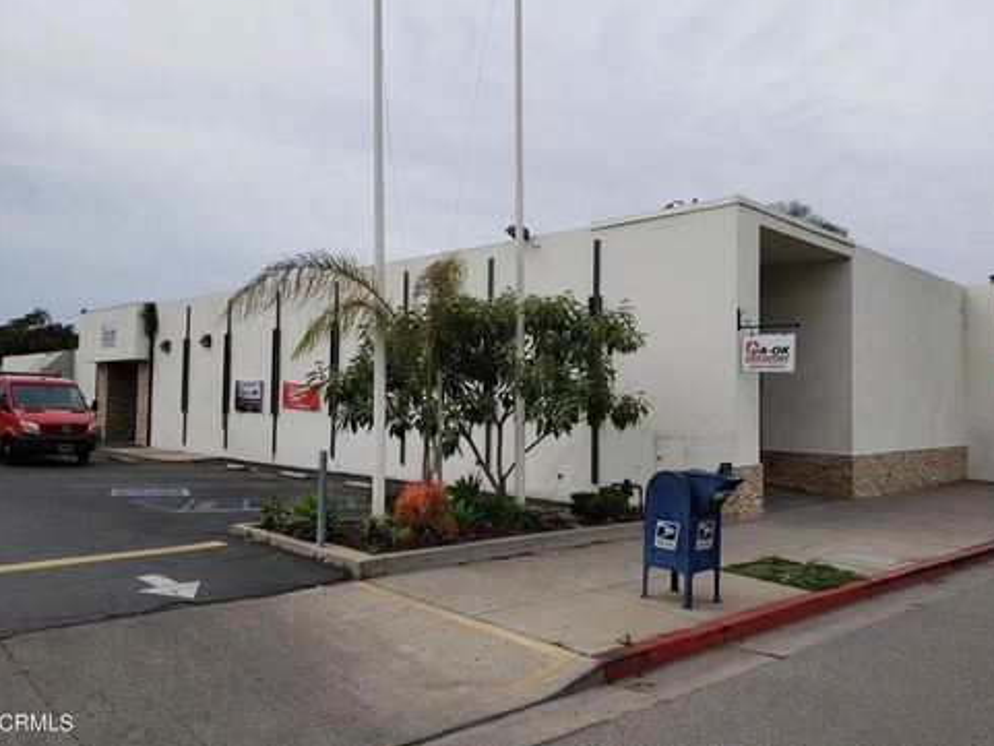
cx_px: 512
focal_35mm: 27
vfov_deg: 51.4
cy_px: 371
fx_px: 775
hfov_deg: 65.3
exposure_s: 1/1930
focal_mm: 4.3
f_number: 2.4
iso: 50
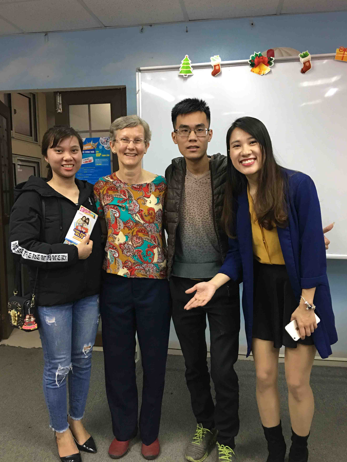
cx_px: 172
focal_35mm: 30
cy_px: 229
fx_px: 401
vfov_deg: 60.0
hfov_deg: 46.8
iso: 80
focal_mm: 4.15
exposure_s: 1/17
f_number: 2.2
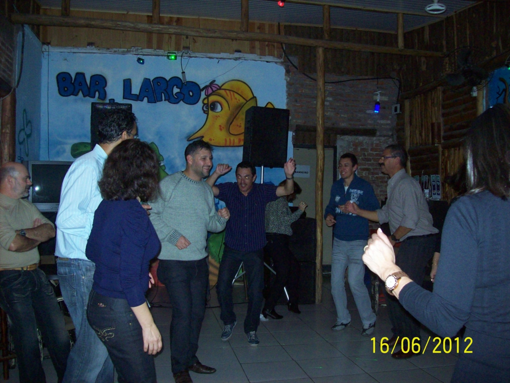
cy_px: 192
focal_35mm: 36
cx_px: 255
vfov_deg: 39.7
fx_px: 530
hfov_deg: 51.4
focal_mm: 6
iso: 200
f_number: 2.7
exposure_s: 1/64
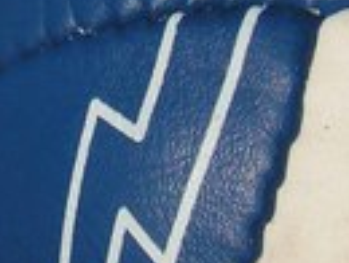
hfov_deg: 11.0
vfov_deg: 8.2
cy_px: -172
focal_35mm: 177
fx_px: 1788
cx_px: -24
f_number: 4.8
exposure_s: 1/640
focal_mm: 6
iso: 50
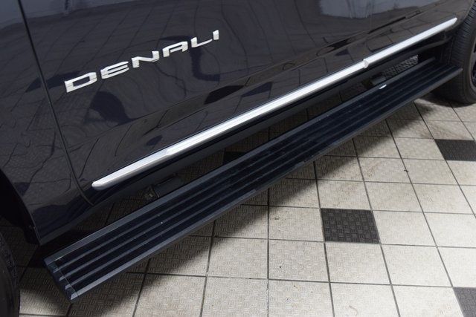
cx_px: 238
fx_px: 536
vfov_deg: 33.0
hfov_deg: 47.9
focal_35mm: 40
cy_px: 158
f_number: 6.3
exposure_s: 1/15
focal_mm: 27
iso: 1250
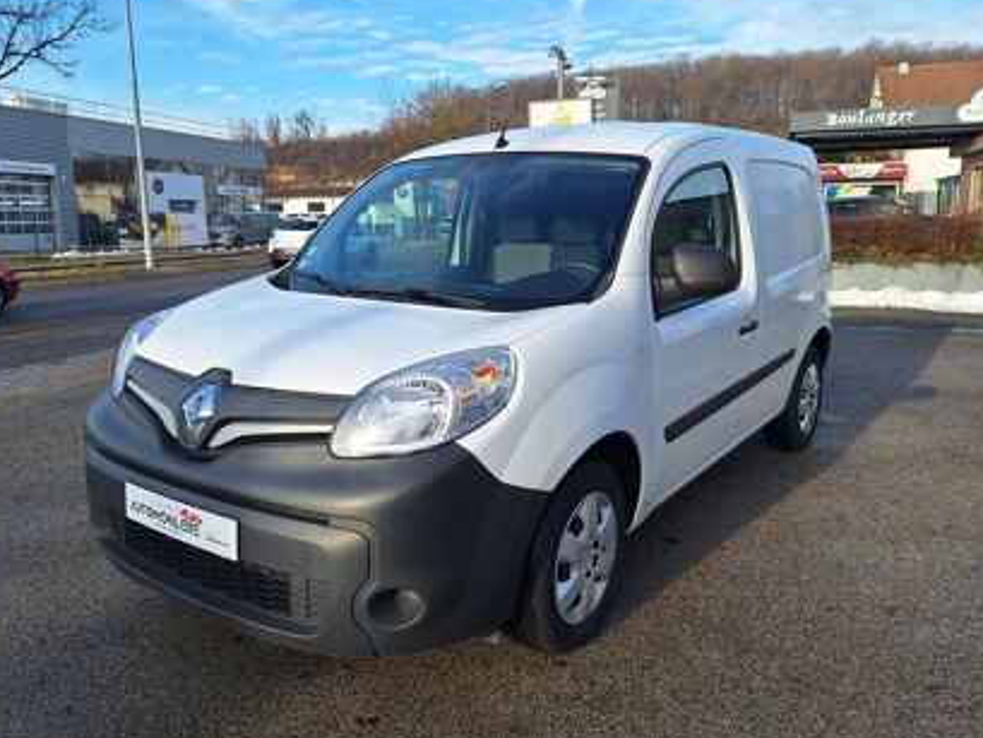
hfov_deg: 65.3
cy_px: 358
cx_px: 471
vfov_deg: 51.4
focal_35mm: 27
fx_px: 767
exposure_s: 1/1372
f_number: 1.8
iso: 40
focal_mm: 5.54
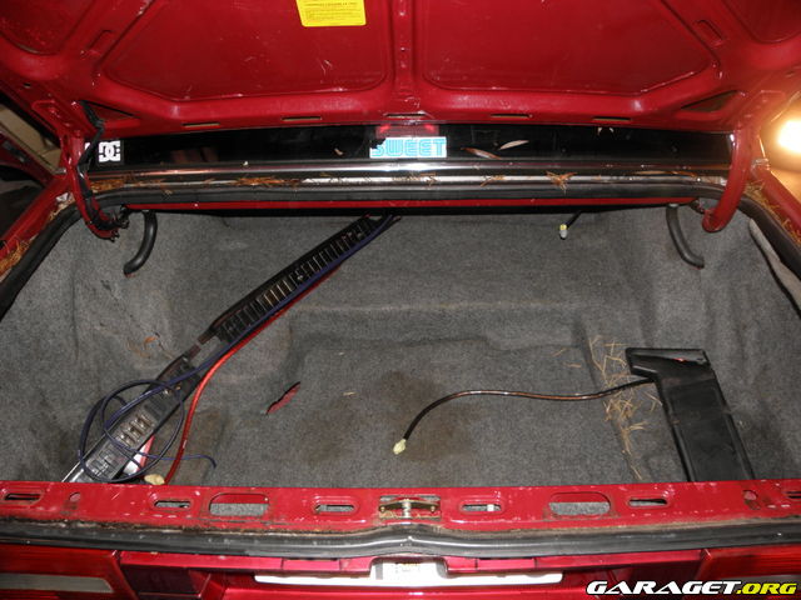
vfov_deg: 53.1
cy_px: 300
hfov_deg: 67.3
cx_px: 400
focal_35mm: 26
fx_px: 602
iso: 100
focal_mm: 4.6
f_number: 2.8
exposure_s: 1/30
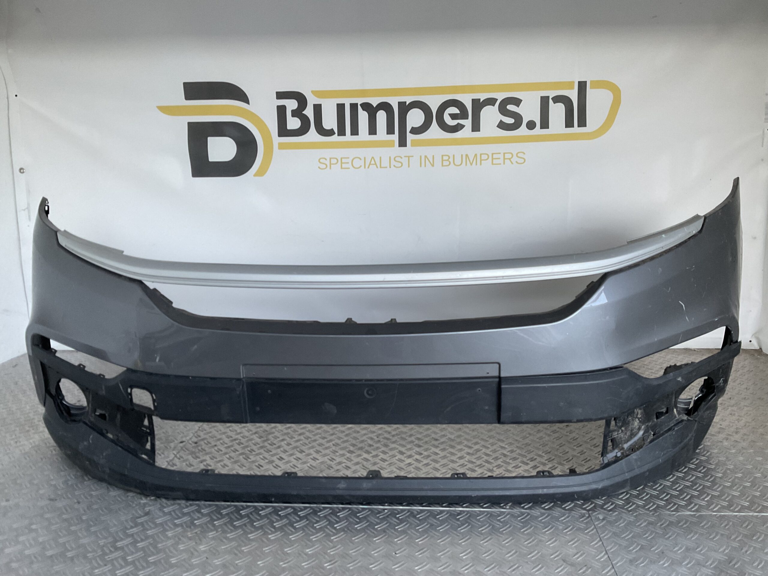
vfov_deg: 48.2
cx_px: 384
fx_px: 643
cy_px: 288
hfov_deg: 61.7
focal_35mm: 29
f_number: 1.8
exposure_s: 1/60
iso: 80
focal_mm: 3
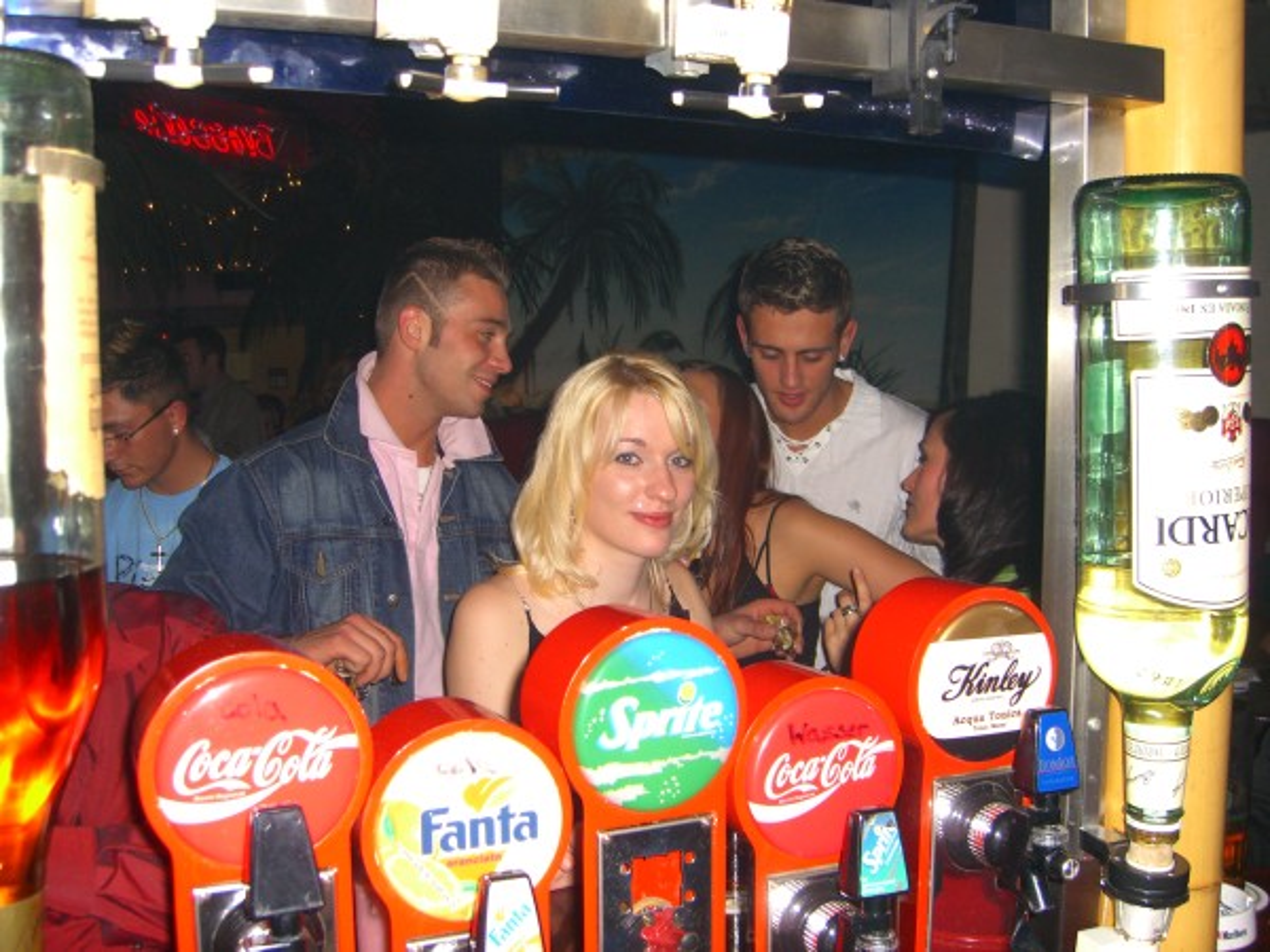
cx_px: 635
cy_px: 476
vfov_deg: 37.7
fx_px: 1394
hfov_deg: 49.0
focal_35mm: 38
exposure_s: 1/60
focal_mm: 7.9
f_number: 2.8
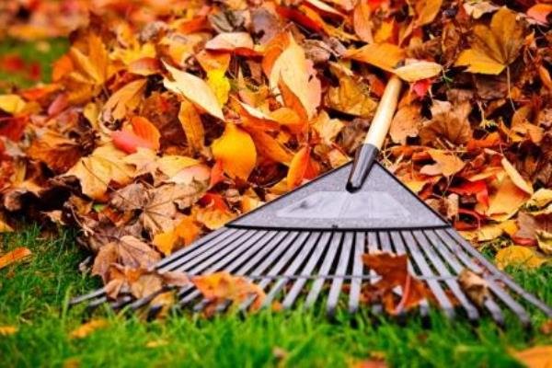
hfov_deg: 19.5
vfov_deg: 13.0
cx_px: 276
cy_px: 184
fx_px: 1610
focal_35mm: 105
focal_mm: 105
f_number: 4
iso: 200
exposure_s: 1/250
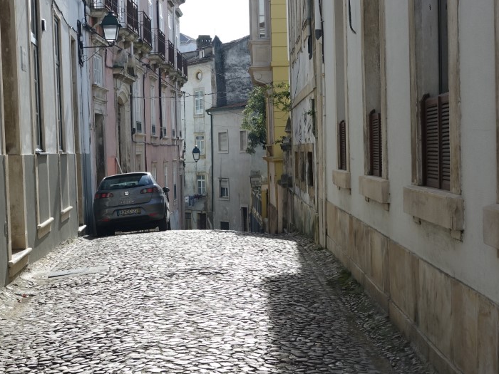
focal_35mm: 68
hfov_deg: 28.6
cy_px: 210
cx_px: 233
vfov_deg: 21.6
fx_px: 980
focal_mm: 15.73
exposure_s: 1/500
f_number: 4
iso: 100
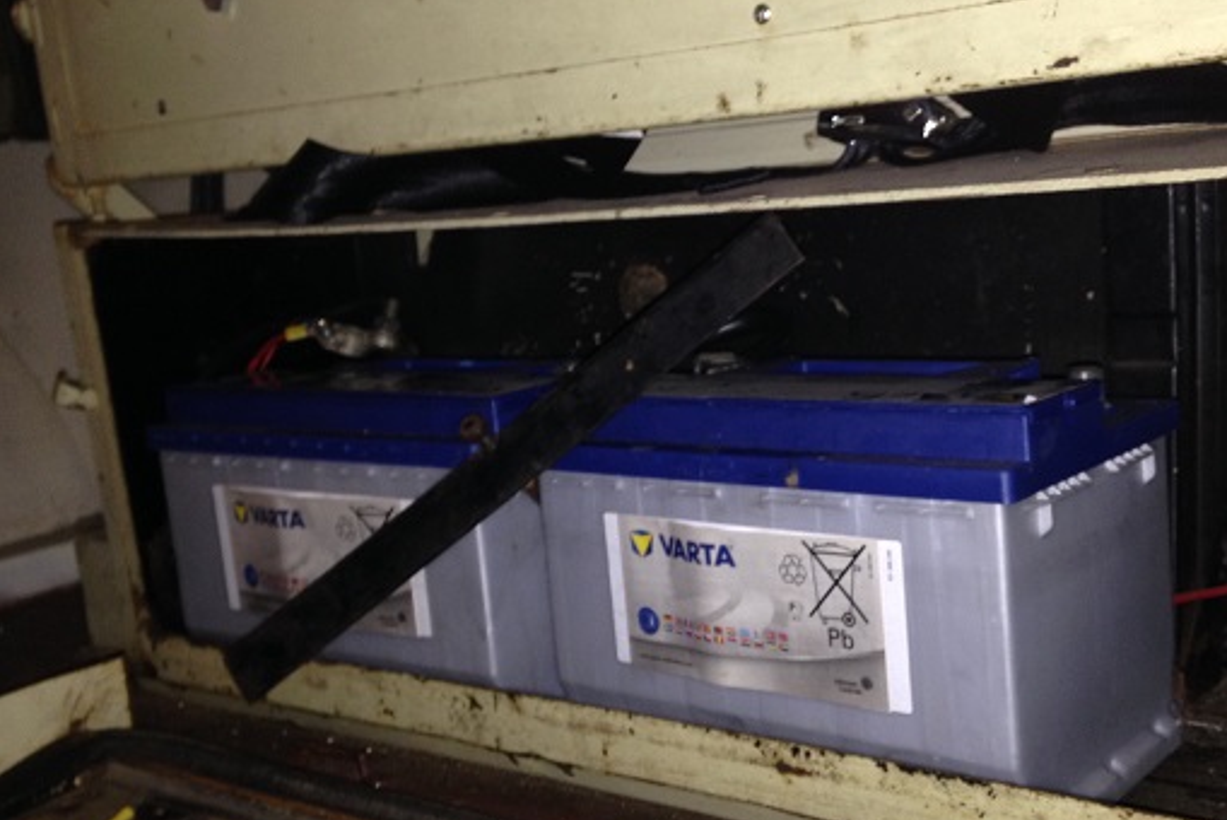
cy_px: 441
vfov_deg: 30.5
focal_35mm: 44
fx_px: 1500
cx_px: 746
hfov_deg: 44.2
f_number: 2.4
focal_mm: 4.12
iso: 100
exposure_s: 1/16
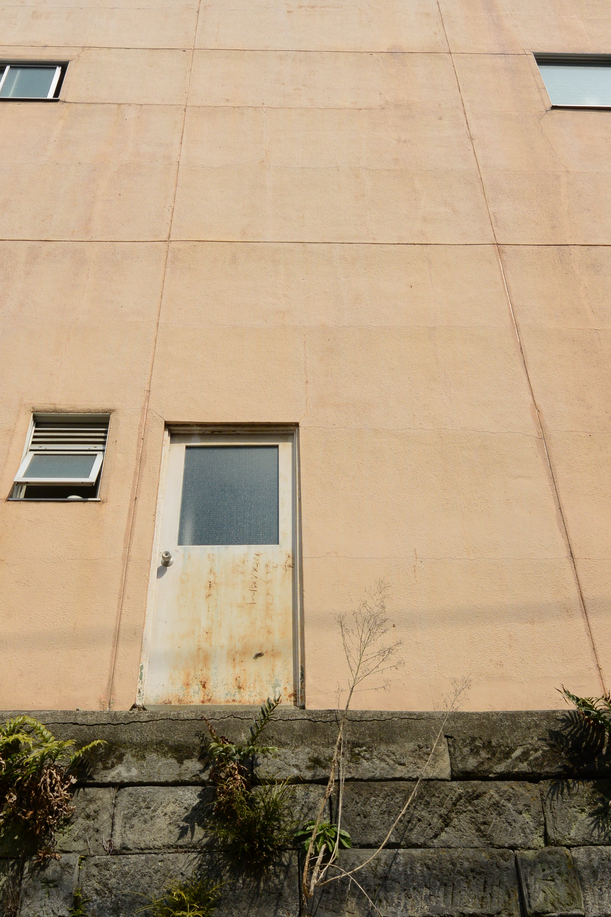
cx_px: 309
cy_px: 462
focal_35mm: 36
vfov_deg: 53.1
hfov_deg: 36.9
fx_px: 916
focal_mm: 13
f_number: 8
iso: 160
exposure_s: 1/500
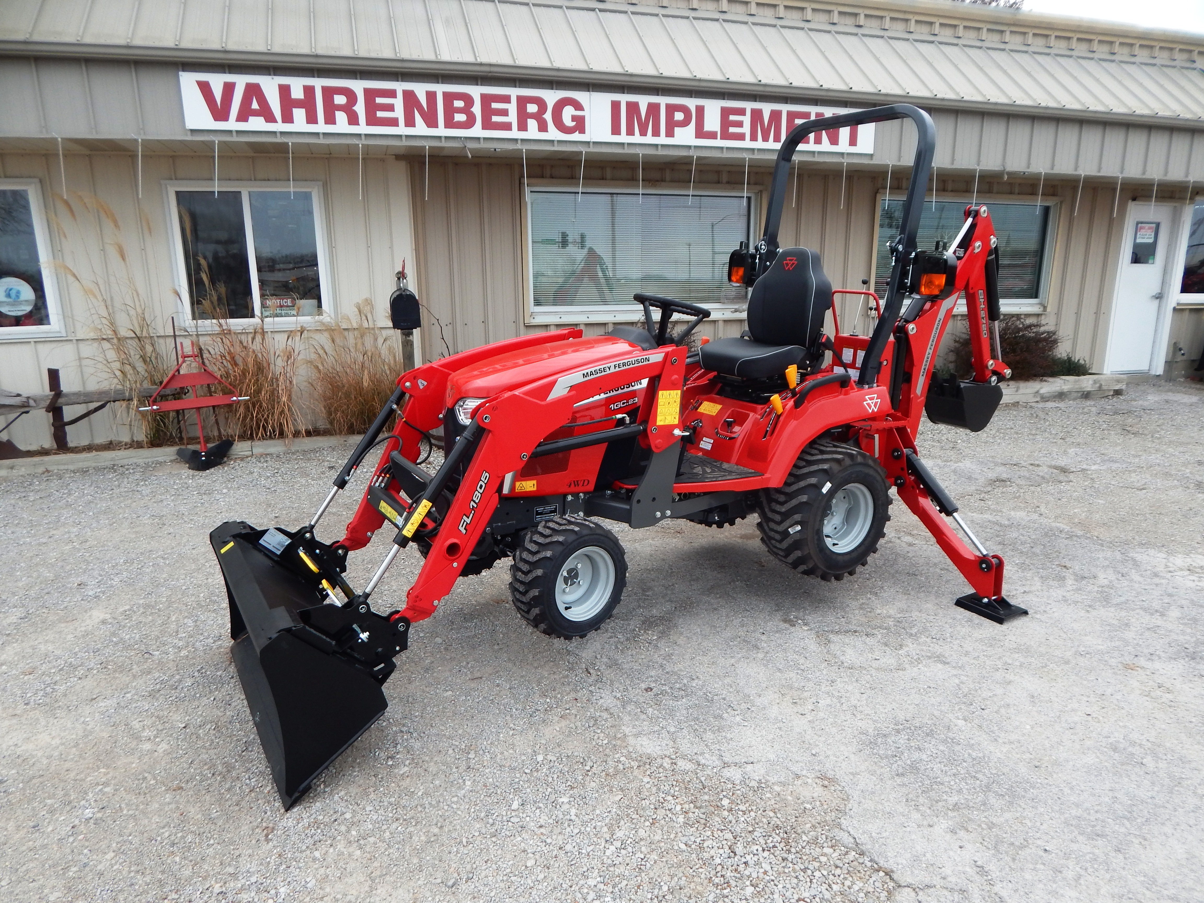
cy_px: 452
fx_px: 765
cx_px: 602
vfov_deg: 61.1
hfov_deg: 76.4
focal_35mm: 22
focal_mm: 4
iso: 125
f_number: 3
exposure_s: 1/160
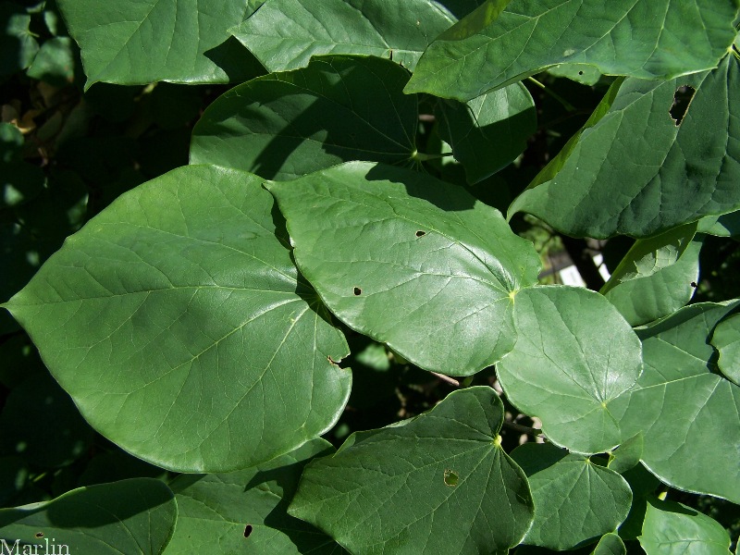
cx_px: 370
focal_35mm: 38
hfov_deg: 49.0
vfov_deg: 37.7
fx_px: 812
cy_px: 278
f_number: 2.8
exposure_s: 1/800
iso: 80
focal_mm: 6.3
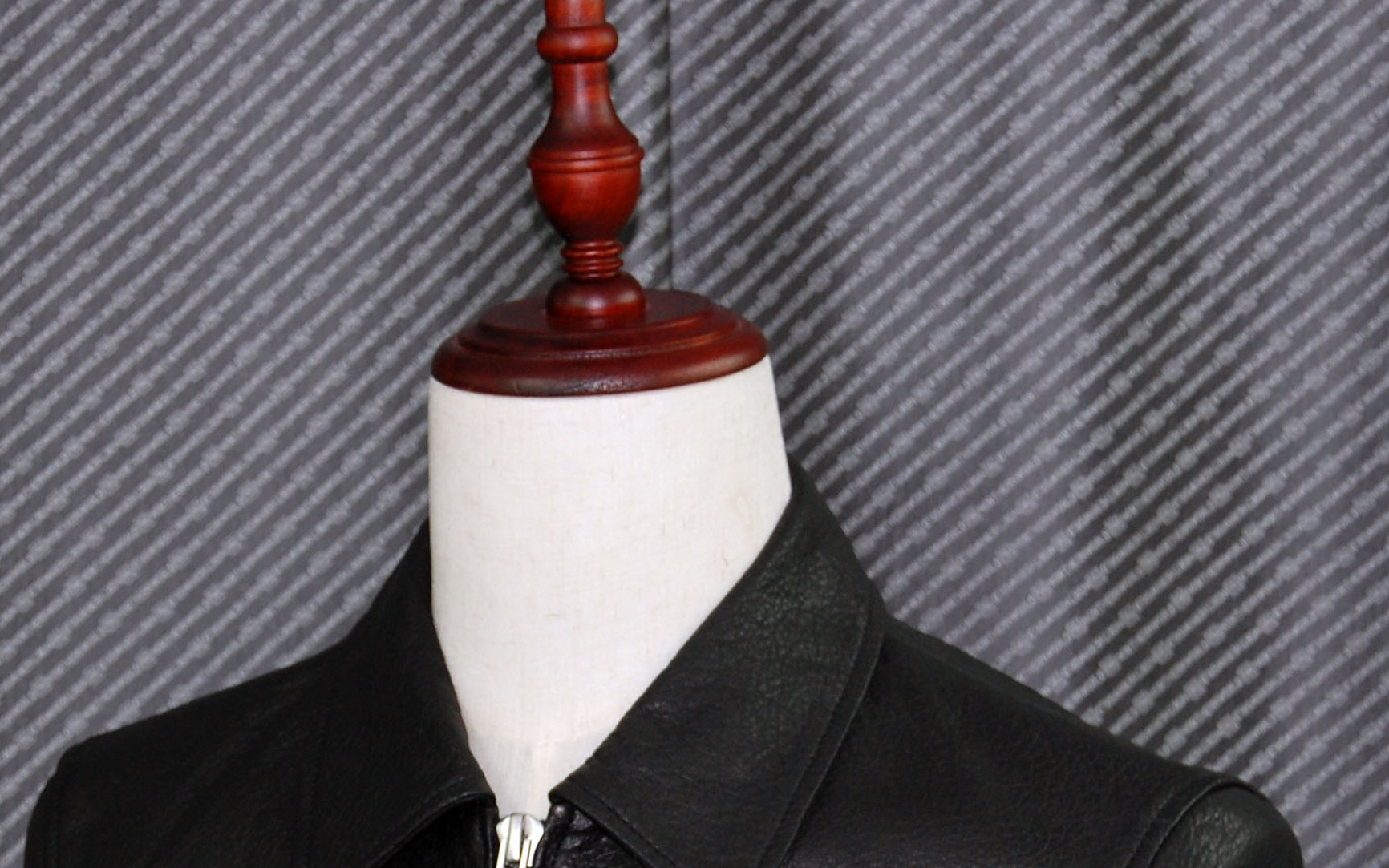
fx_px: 4619
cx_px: 520
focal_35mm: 122
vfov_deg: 10.7
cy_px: 746
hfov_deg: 17.1
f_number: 5.3
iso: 400
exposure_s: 1/60
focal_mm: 46
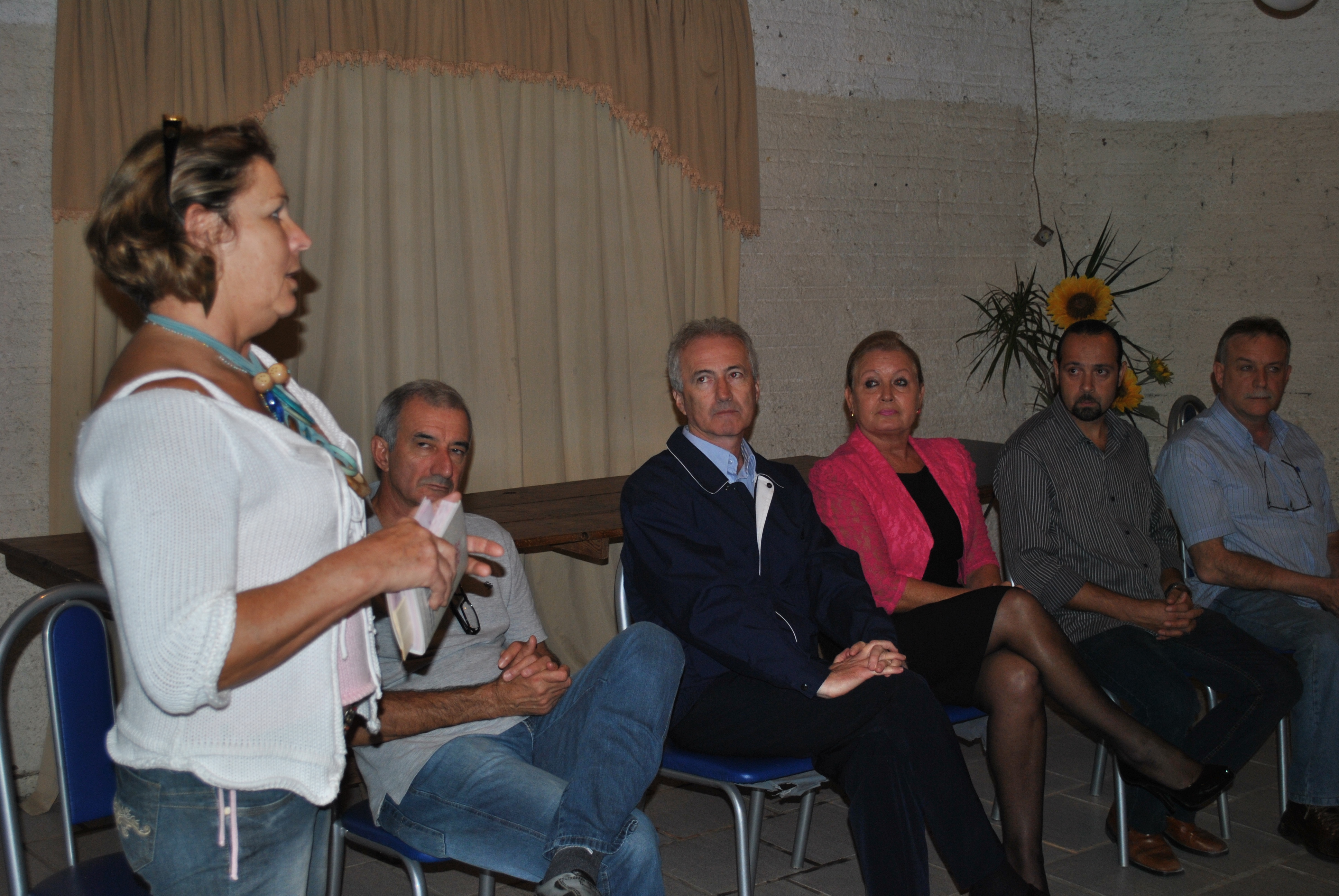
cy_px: 448
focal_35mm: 48
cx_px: 670
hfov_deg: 41.1
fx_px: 1787
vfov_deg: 28.2
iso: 200
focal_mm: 32
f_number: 4.8
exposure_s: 1/60
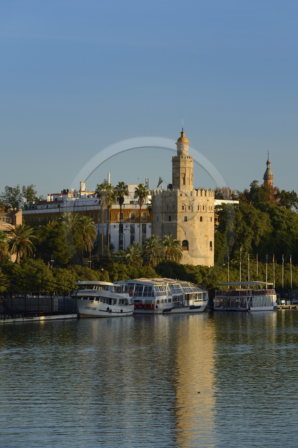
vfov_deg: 11.1
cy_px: 224
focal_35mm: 185
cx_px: 149
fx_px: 2301
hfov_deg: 7.4
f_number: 13
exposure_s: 1/200
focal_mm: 185
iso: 200
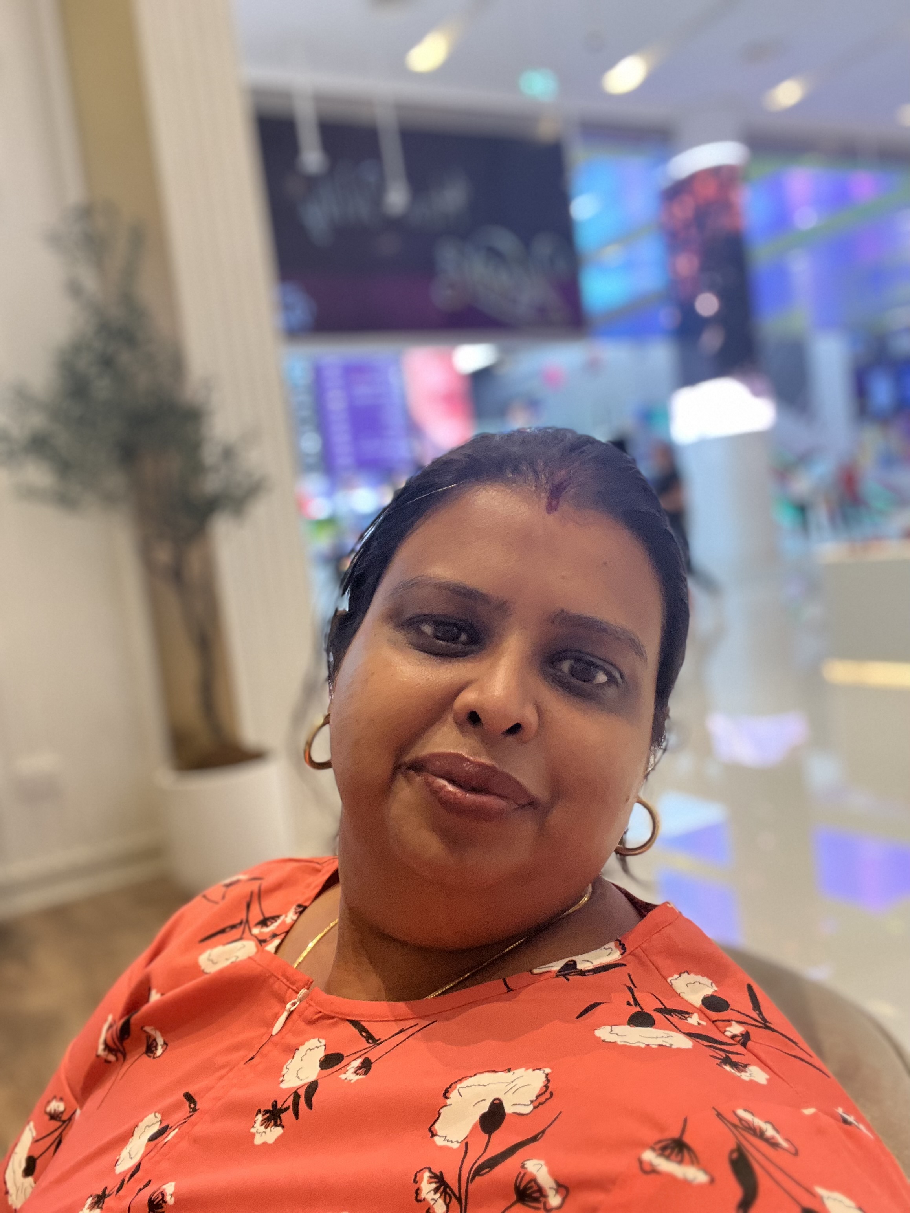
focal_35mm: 30
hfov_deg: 46.8
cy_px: 606
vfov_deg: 60.0
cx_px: 455
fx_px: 1052
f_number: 2.2
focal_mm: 2.71
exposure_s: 1/50
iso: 250
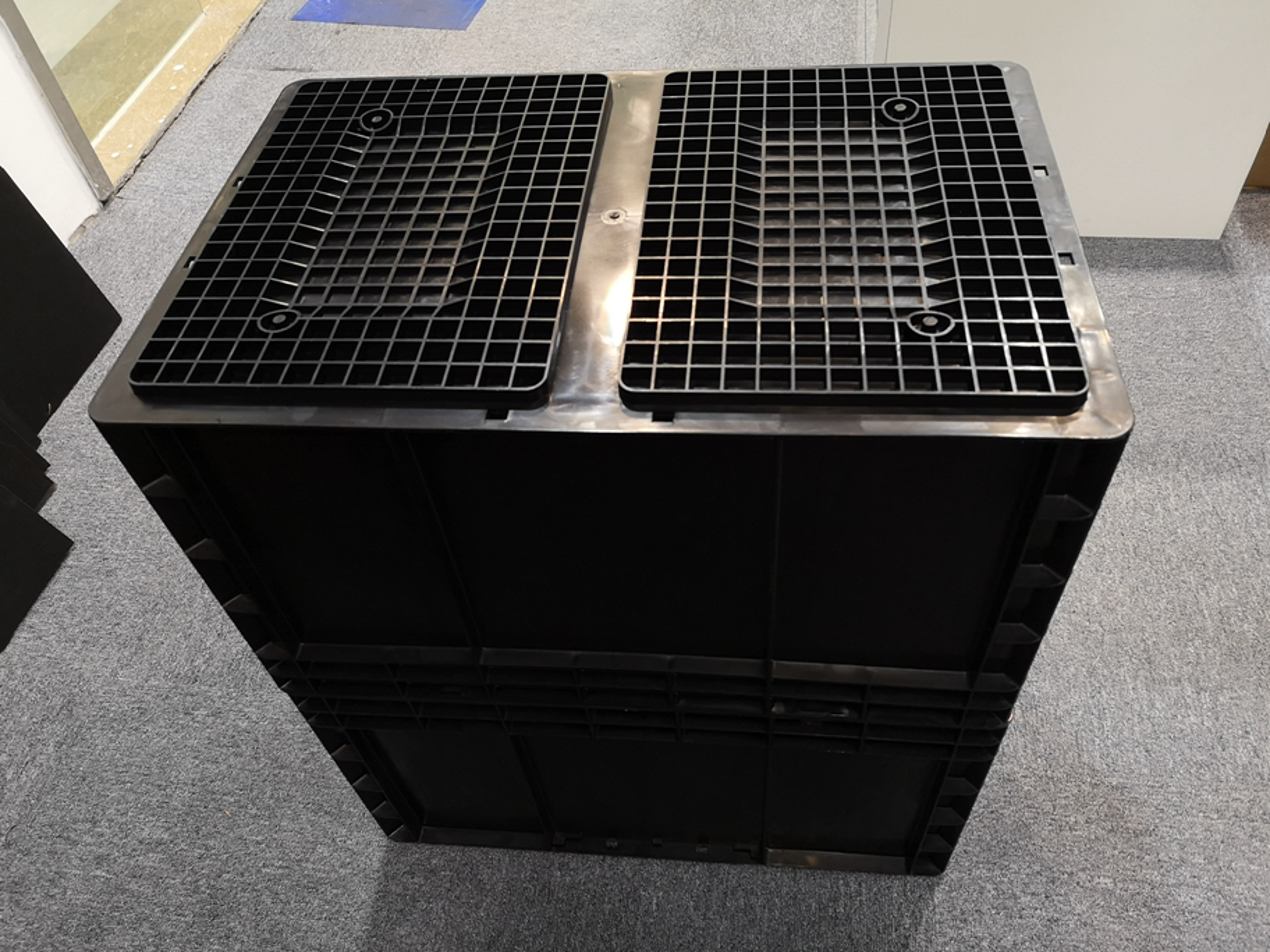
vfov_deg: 51.4
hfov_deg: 65.3
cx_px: 635
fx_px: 991
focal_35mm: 27
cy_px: 476
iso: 500
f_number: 1.8
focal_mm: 3.95
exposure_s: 1/33.3
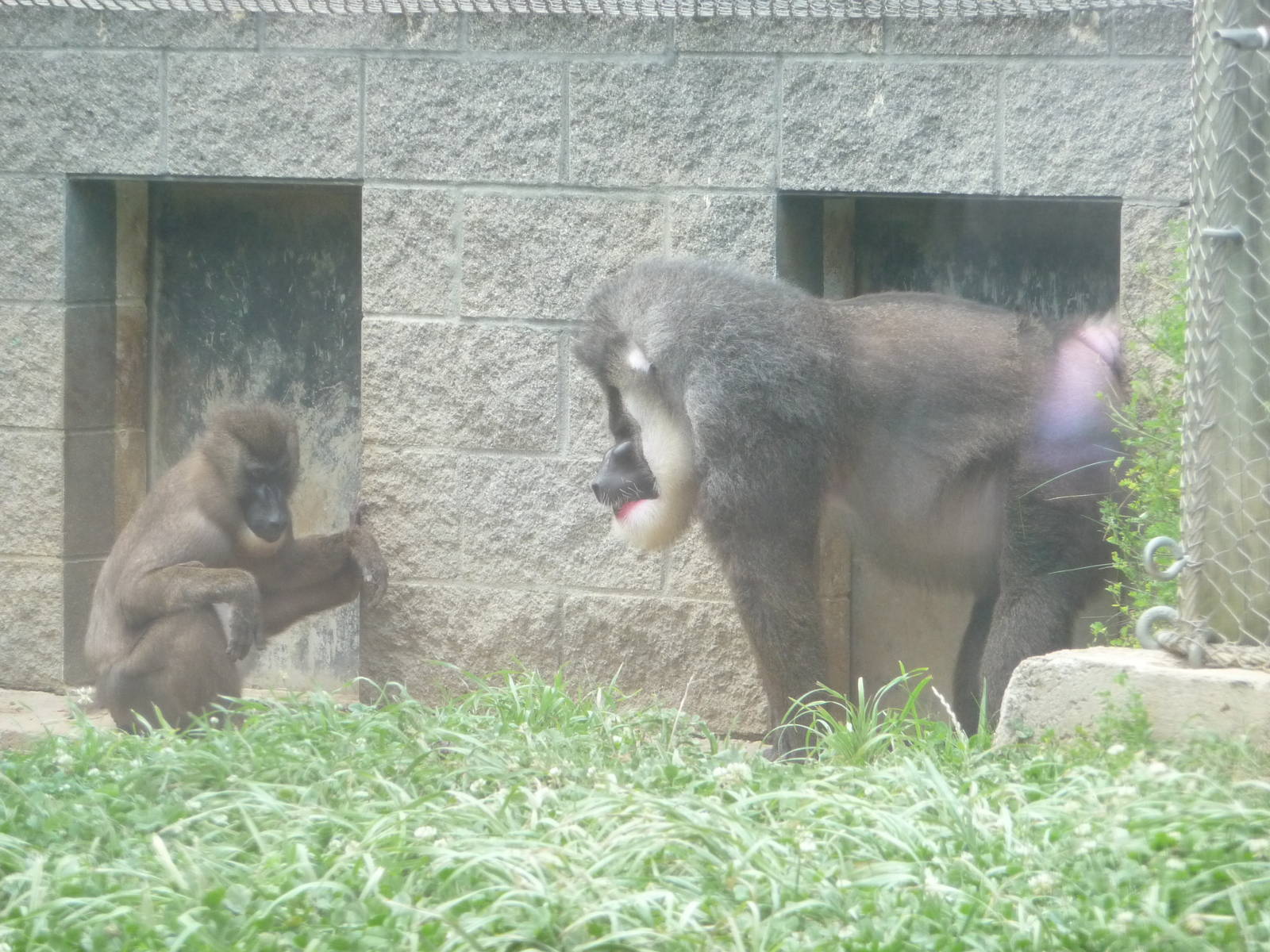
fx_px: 9392
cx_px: 635
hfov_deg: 7.7
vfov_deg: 5.8
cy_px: 476
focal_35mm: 256
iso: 320
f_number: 4.9
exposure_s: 1/100
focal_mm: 44
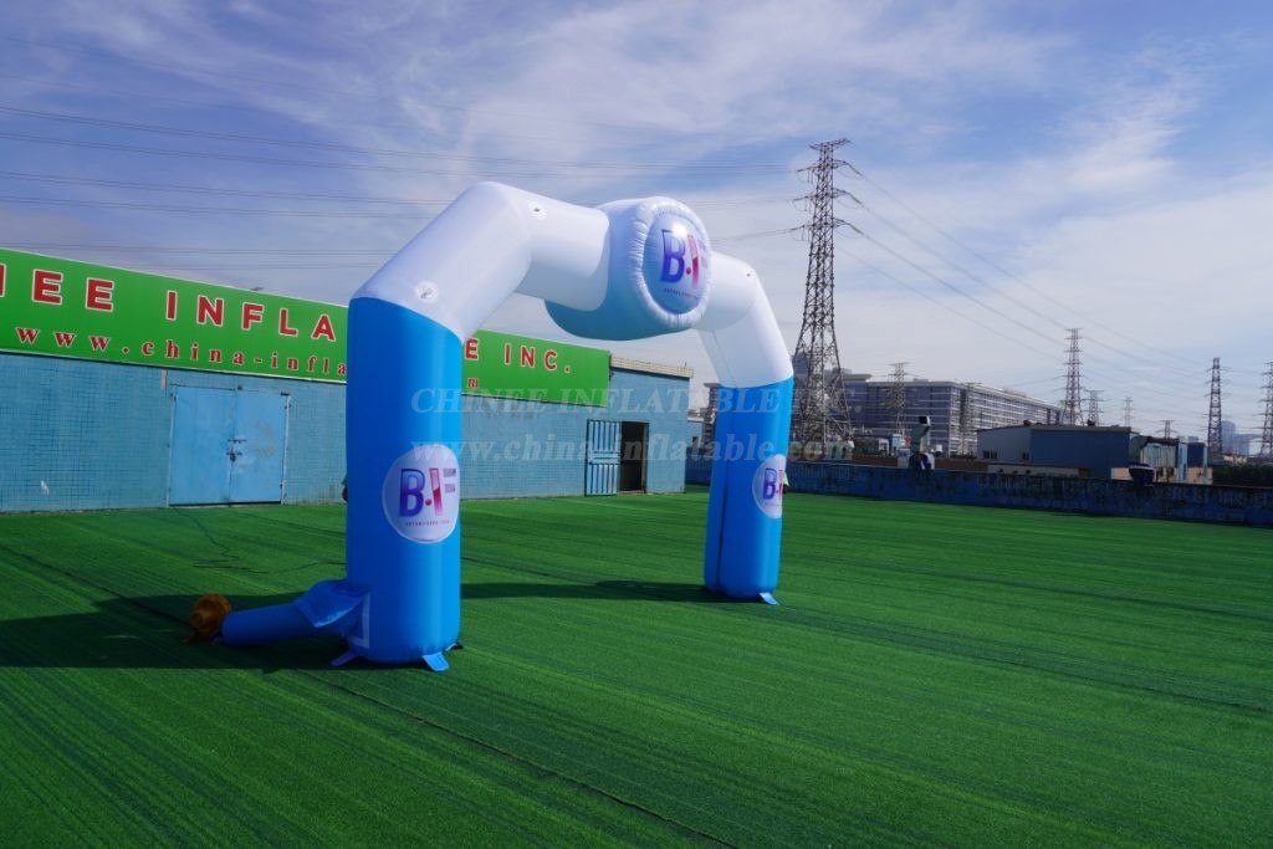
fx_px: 849
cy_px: 424
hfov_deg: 73.7
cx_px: 636
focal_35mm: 24
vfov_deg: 53.1
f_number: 10
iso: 100
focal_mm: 16
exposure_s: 1/320
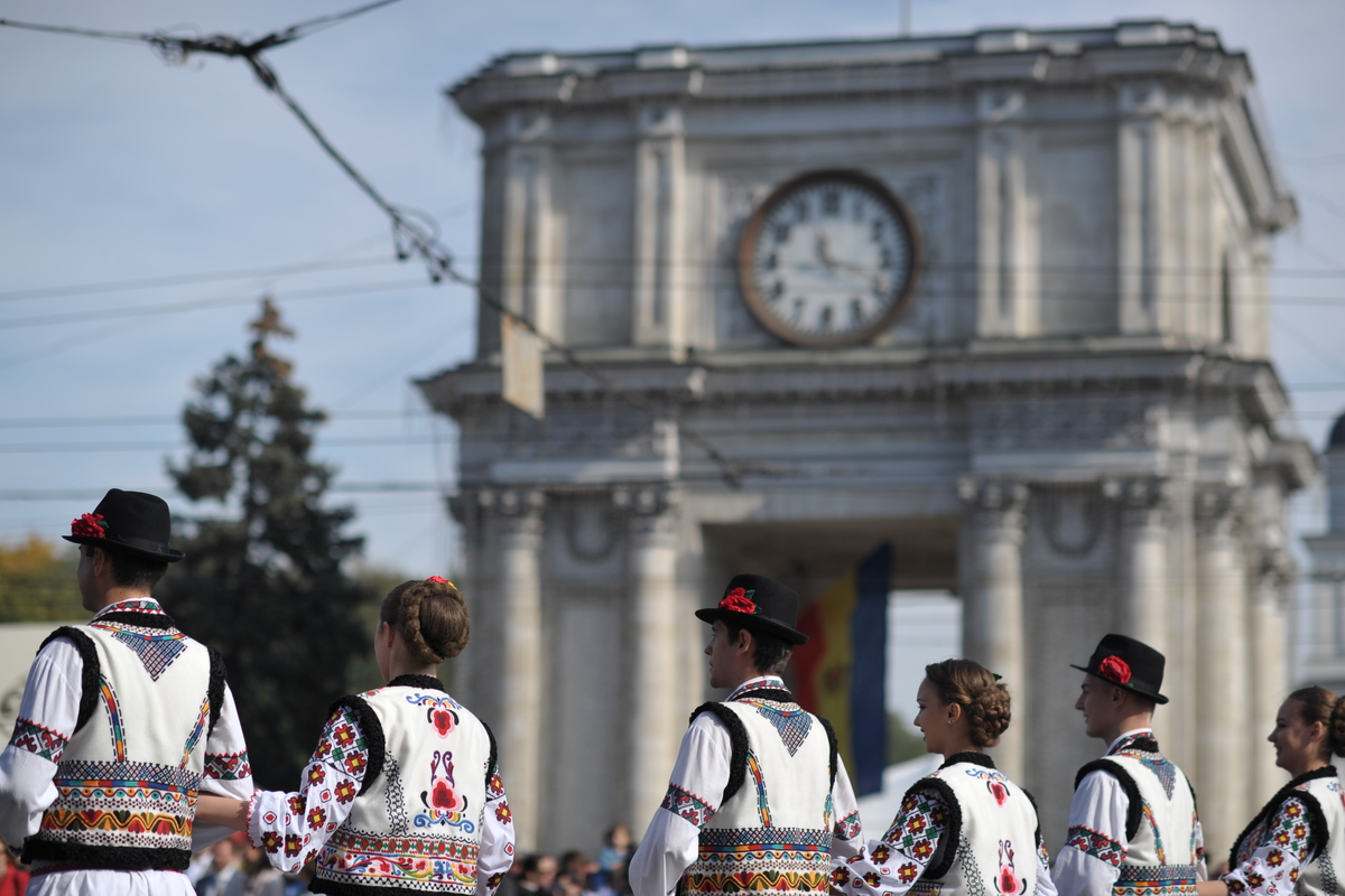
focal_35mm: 85
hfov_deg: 23.9
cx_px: 672
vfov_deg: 16.1
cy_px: 448
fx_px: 3175
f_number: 2.2
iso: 200
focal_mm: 85
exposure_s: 1/6400
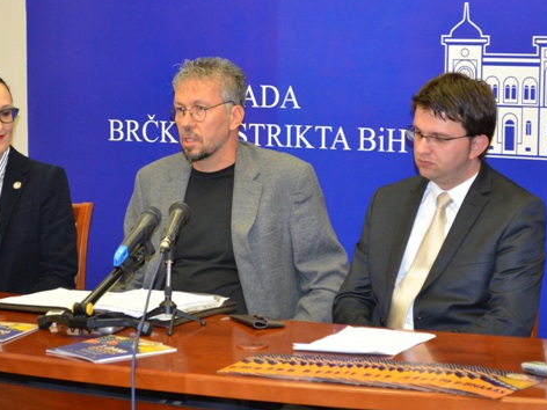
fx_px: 1701
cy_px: 175
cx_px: 234
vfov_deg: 13.7
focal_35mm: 108
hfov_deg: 18.3
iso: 2000
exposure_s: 1/60
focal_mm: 55
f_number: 5.6
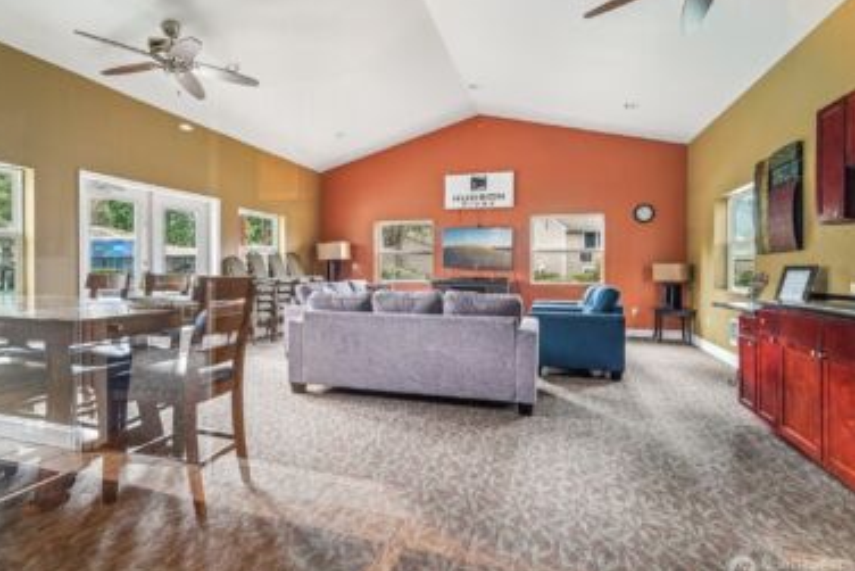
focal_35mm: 17
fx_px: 404
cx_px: 405
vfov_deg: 70.5
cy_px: 286
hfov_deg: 93.2
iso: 1600
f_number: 8
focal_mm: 16
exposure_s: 1/13
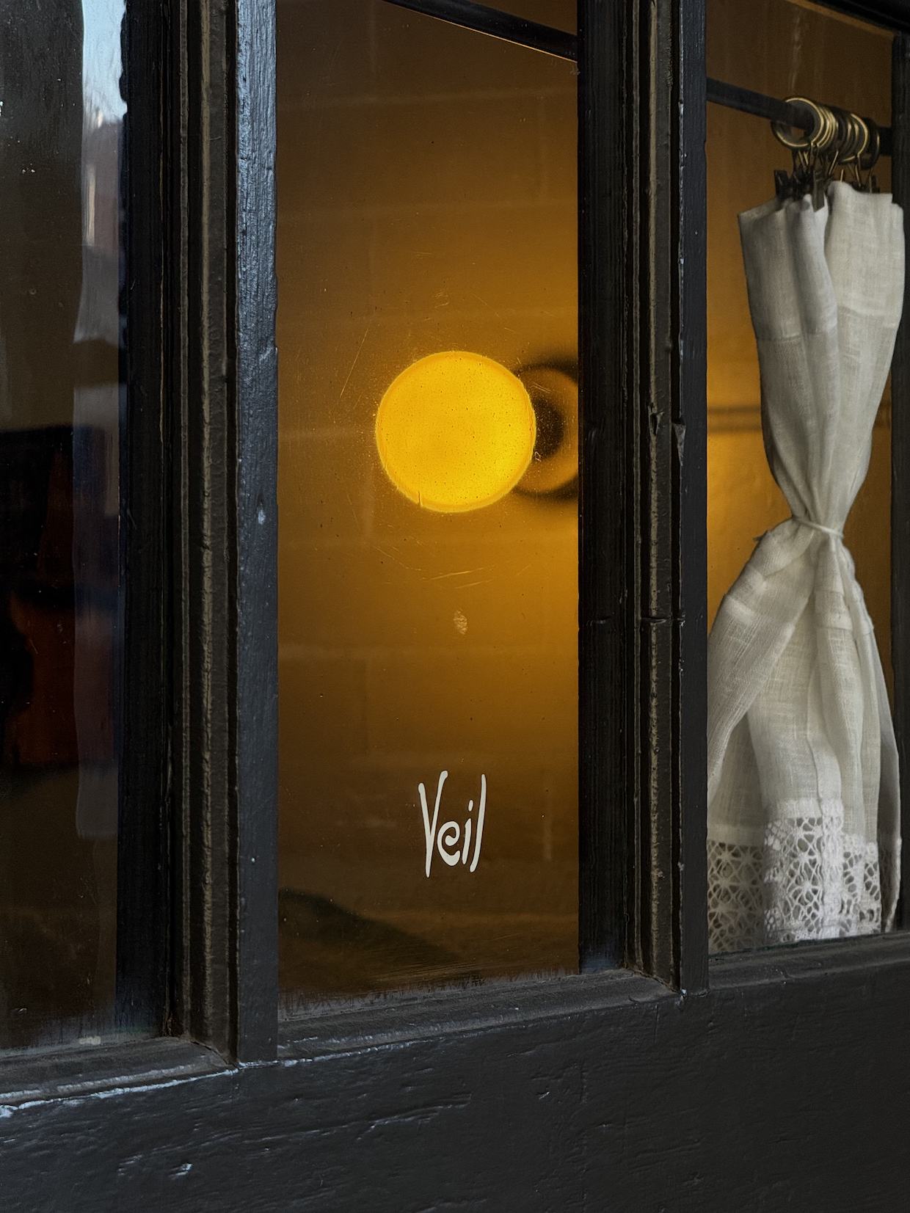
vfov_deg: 16.4
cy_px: 606
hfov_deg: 12.3
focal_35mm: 120
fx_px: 4206
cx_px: 455
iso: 80
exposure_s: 1/99
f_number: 2.8
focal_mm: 15.66
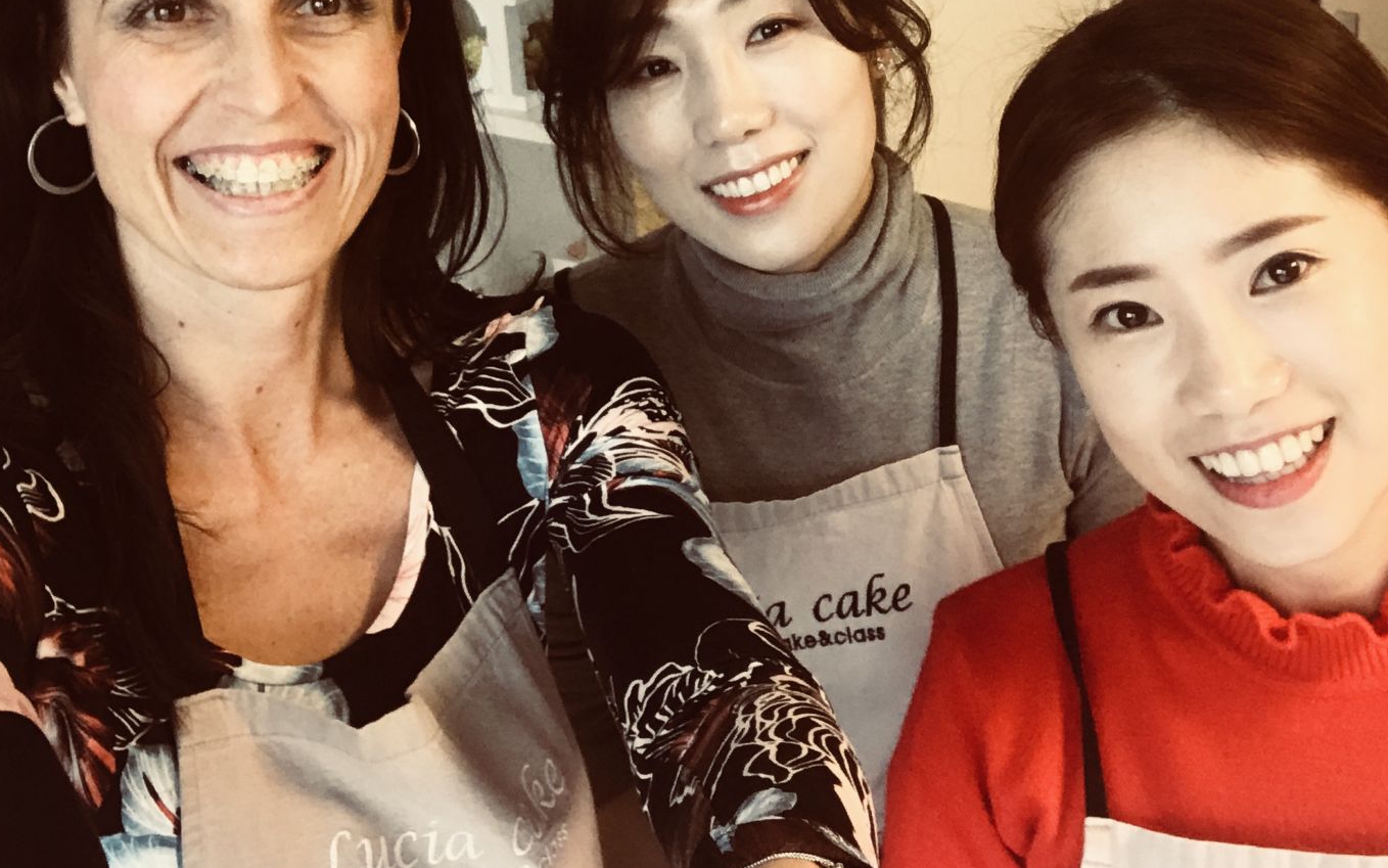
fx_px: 1892
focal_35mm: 50
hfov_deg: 40.3
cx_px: 638
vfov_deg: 25.2
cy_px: 121
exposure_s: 1/30
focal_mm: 2.87
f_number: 2.2
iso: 50
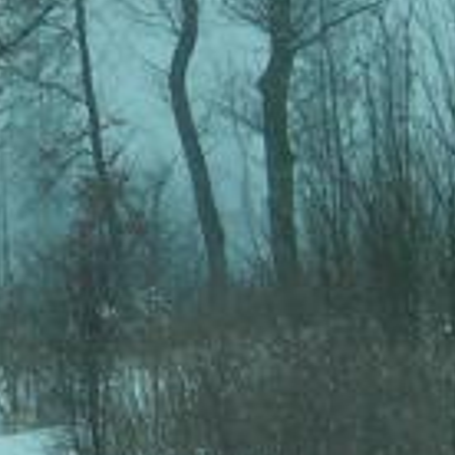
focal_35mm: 394
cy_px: 221
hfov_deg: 4.4
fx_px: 5859
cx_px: -119
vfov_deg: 4.4
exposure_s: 1/286
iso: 50
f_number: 4.2
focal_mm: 12.7
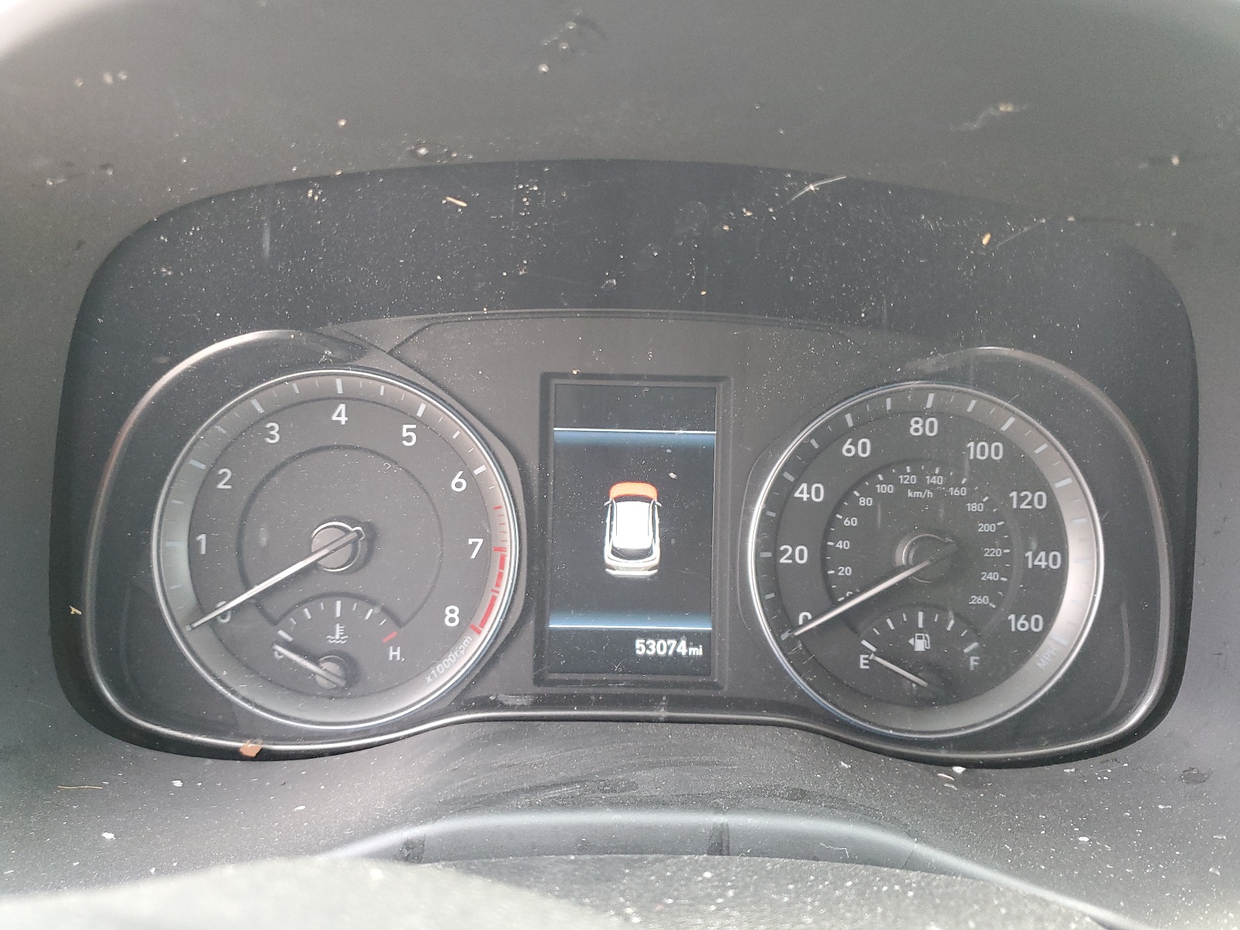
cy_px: 465
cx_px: 620
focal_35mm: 26
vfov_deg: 53.1
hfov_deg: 67.3
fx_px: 931
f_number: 1.5
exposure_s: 1/60.2
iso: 158
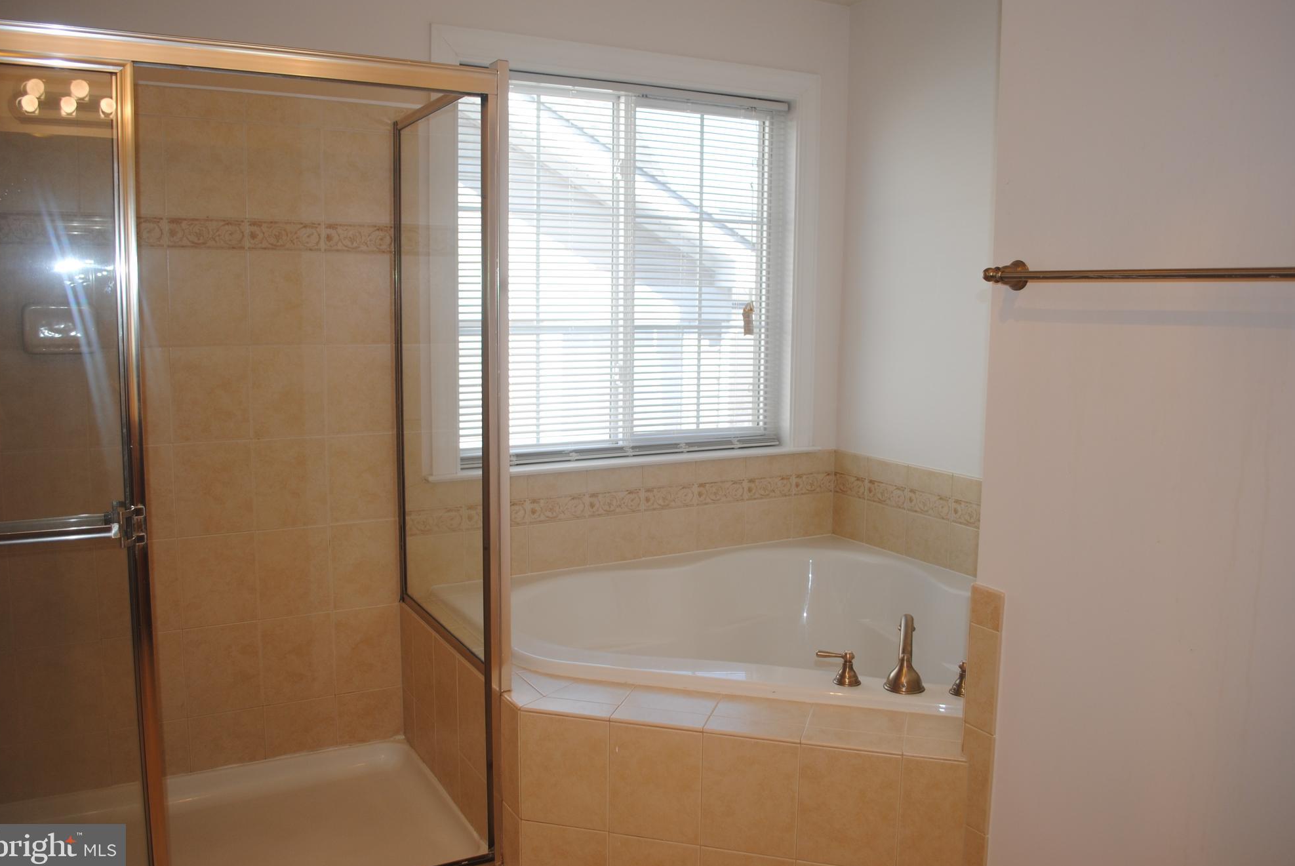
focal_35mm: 28
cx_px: 652
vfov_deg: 46.5
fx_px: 1008
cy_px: 423
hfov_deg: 65.4
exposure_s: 1/125
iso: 125
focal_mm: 18
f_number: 3.5
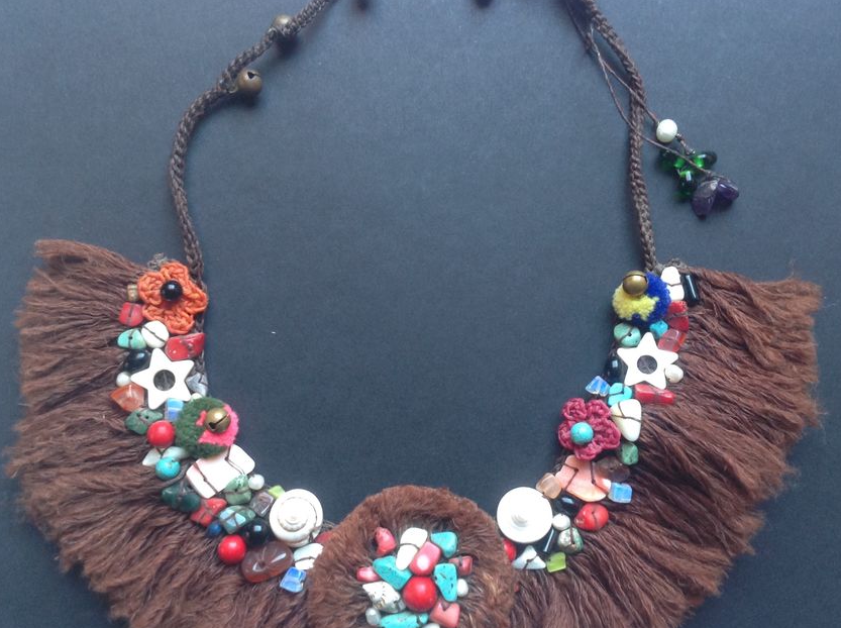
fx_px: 1019
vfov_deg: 34.2
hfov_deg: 44.9
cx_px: 434
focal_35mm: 42
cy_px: 339
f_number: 2.4
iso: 125
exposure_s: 1/15
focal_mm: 4.28
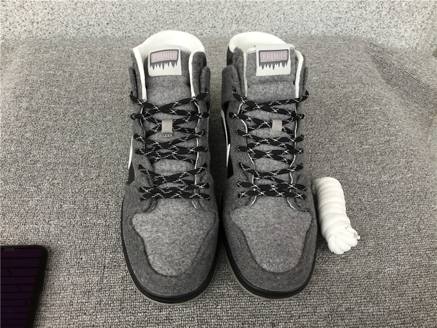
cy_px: 164
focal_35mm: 31
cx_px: 218
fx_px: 391
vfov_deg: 45.4
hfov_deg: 58.4
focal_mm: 3.3
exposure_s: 1/50
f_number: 2.4
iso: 25
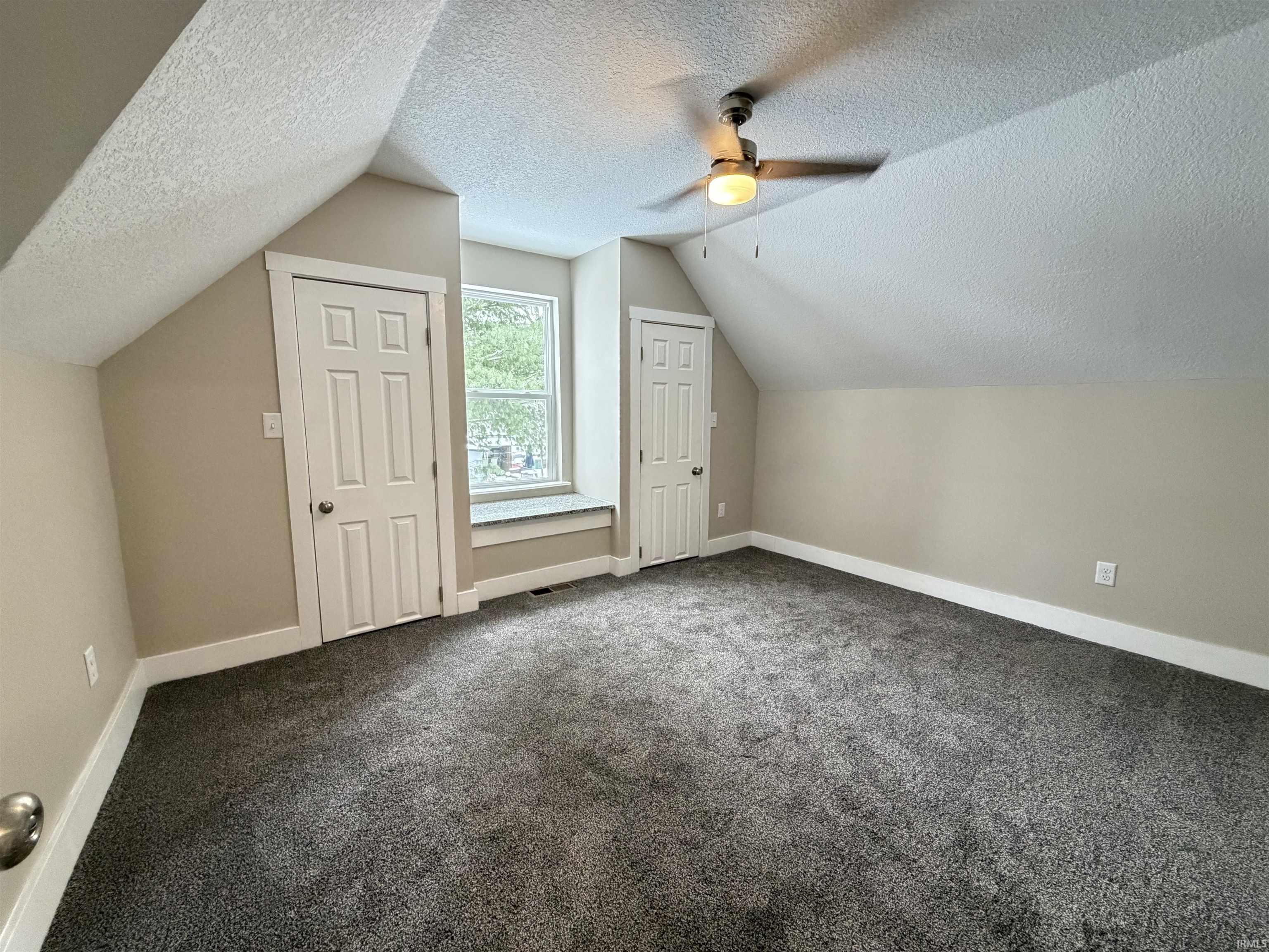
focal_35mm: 14
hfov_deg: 102.1
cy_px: 476
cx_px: 634
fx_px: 513
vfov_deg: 85.7
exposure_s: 1/60
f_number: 2.2
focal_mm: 2.22
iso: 500
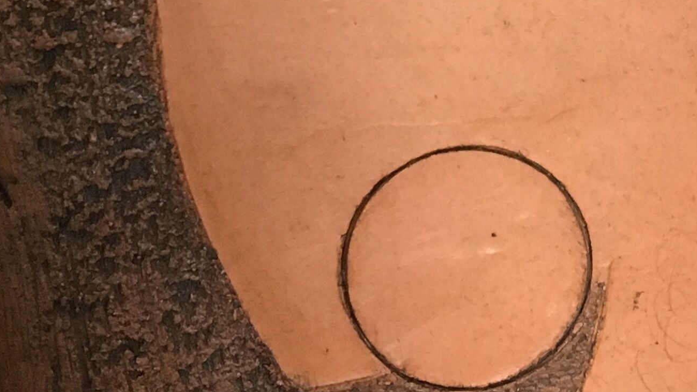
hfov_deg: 21.6
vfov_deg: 11.9
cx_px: 524
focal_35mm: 98
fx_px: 1811
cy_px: -152
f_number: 2.2
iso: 200
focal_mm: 4.15
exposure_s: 1/33
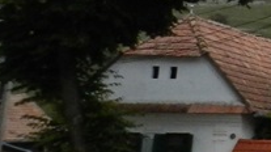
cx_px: 619
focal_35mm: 124
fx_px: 890
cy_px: -89
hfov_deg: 13.5
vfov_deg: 9.4
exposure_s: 1/30
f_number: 3.4
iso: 400
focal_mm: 4
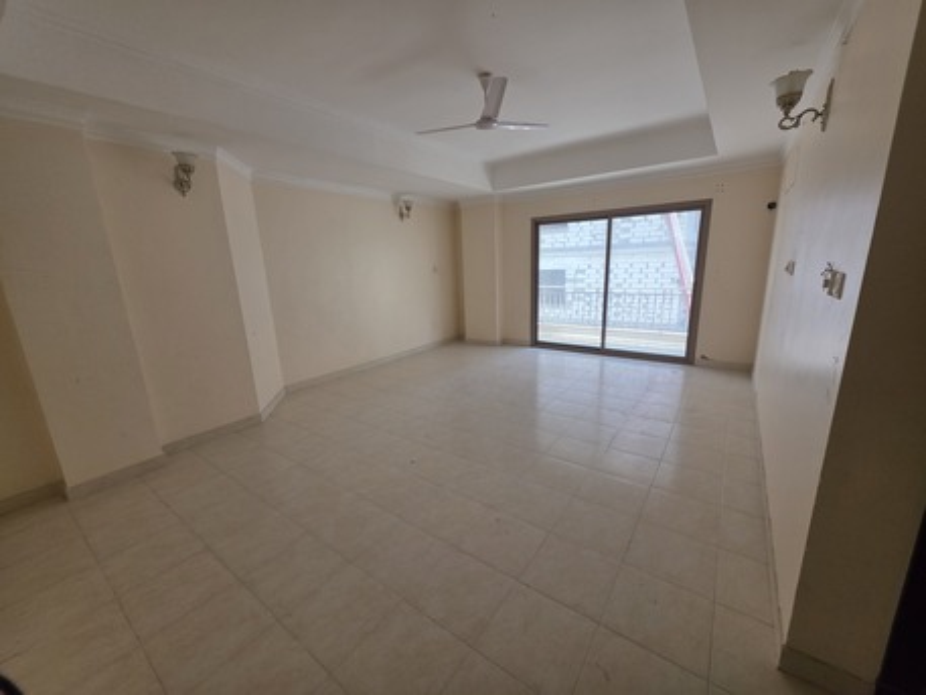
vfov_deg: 89.9
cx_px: 463
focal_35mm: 13
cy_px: 348
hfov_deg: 106.2
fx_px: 348
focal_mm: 2.2
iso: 100
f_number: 1.9
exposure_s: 1/100
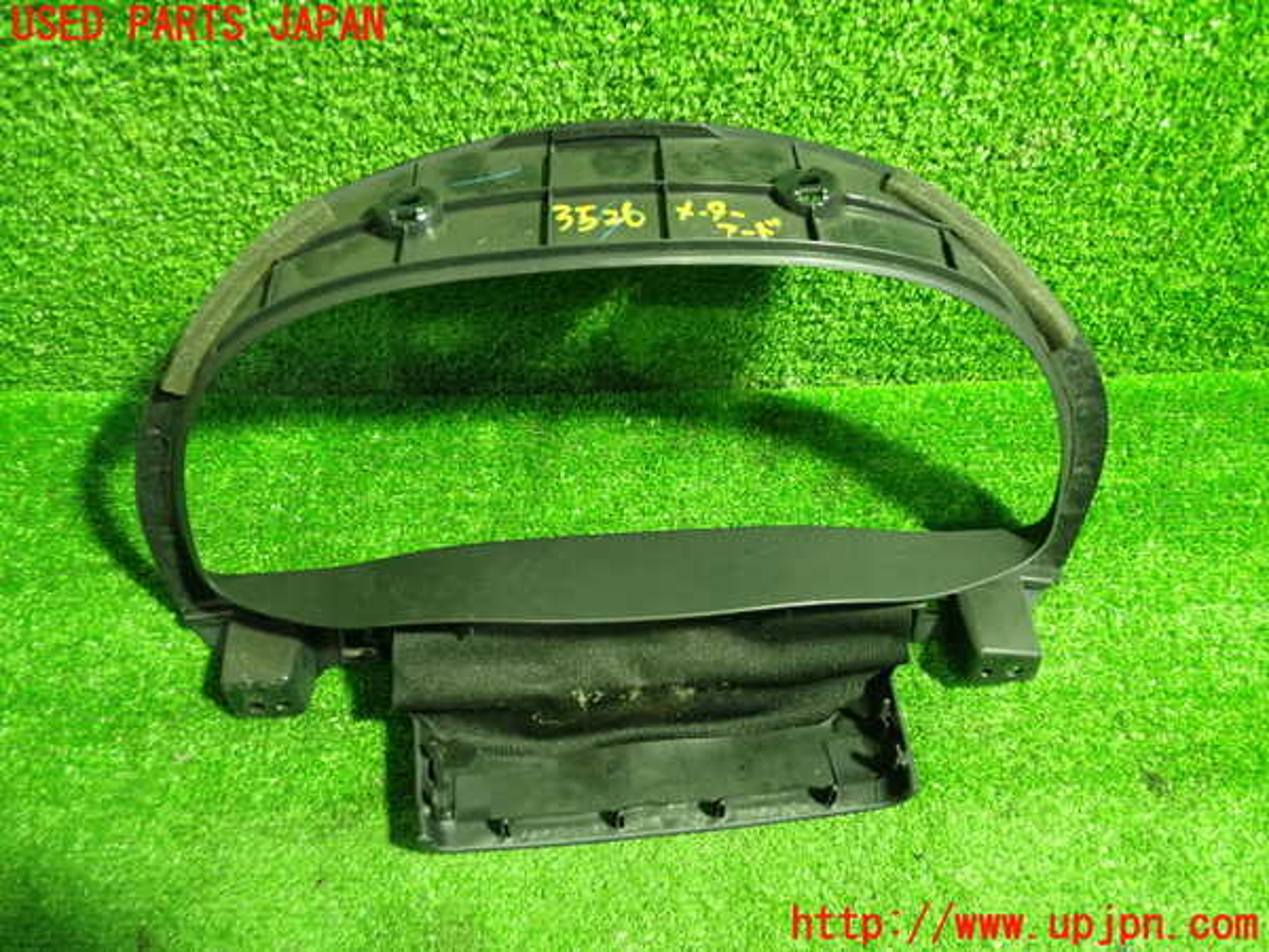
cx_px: 634
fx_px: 1100
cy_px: 476
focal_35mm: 30
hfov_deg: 60.0
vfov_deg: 46.8
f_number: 2.3
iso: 800
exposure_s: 1/30
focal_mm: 5.4
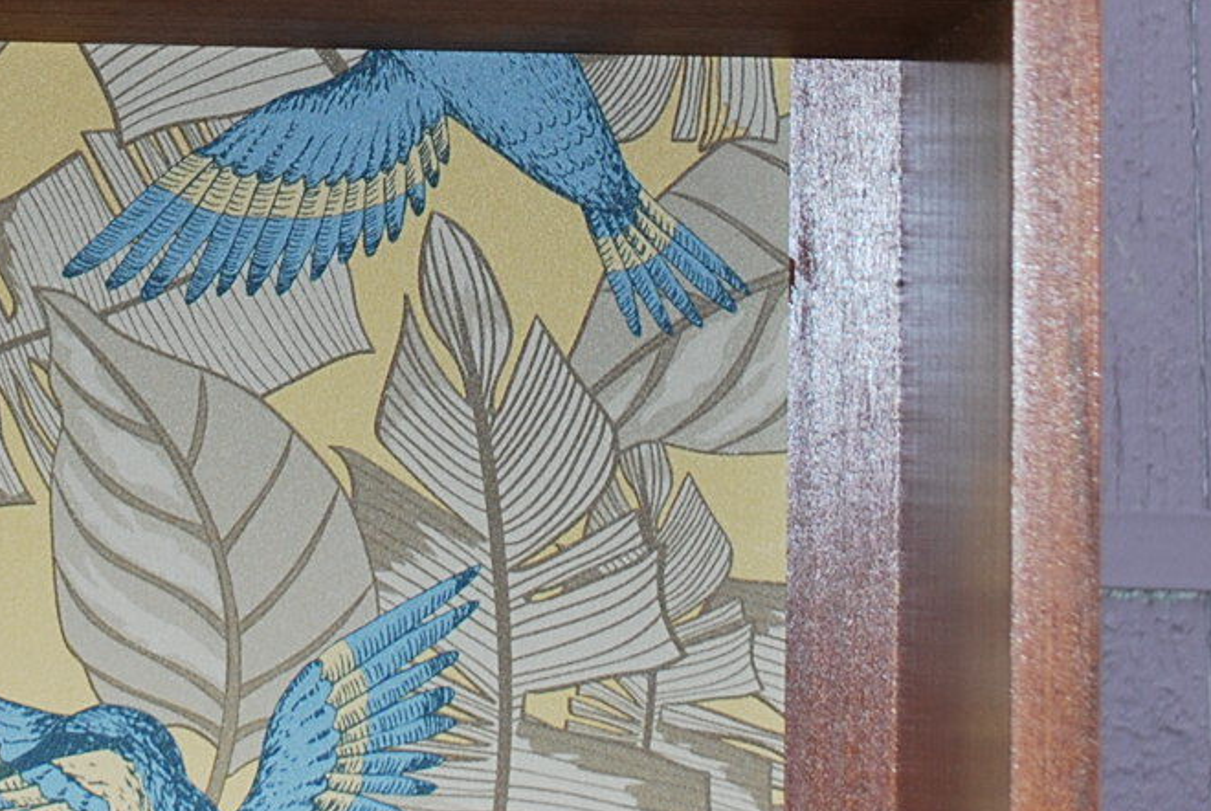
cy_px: -299
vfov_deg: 10.2
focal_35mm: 132
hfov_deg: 15.3
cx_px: 26
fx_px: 4446
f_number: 4.8
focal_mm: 30
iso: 200
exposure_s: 1/60
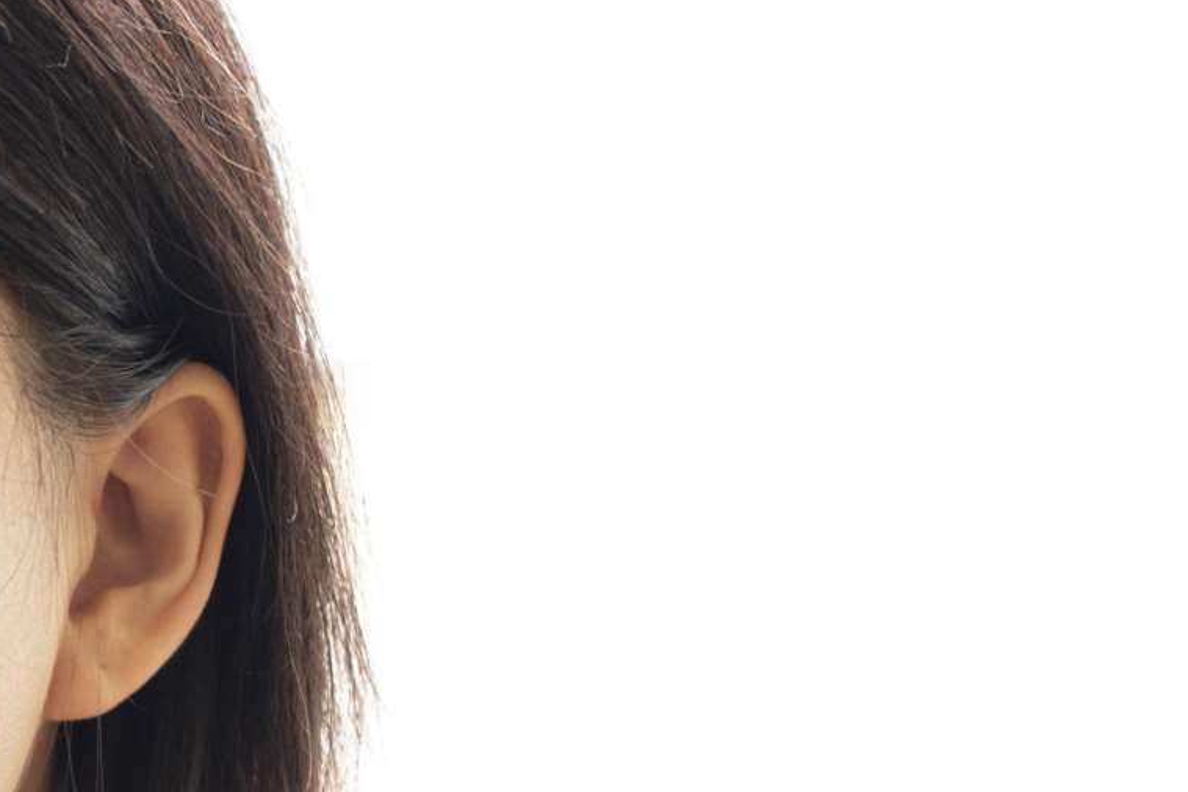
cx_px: -559
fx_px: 3993
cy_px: 974
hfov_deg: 15.7
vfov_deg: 11.1
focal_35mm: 121
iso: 500
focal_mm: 35
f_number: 4
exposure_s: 1/100
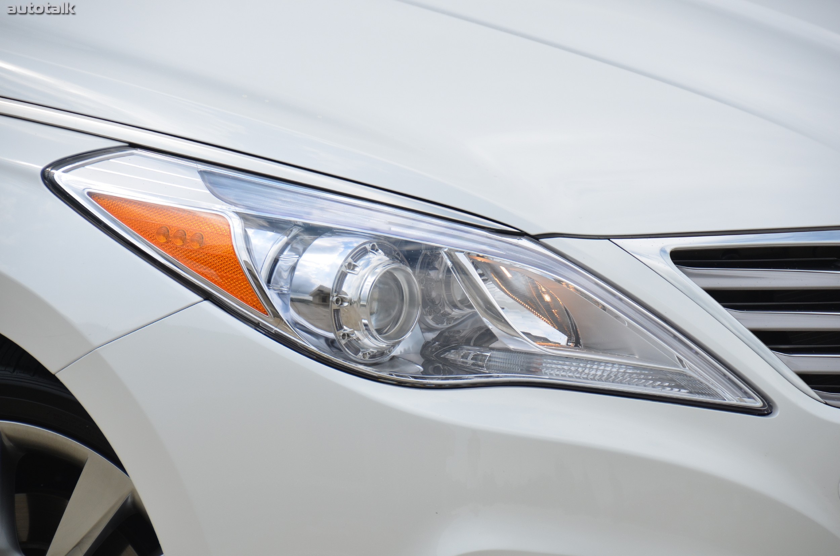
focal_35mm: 225
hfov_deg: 9.2
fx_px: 5239
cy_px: 278
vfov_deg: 6.1
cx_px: 420
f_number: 6.3
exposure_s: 1/1600
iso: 400
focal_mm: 150
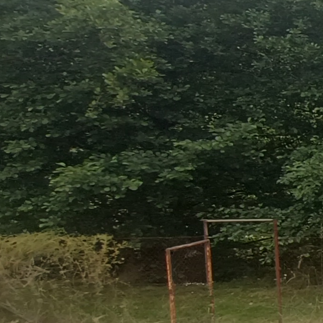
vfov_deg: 25.3
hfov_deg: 15.3
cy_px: 205
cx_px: 760
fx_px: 718
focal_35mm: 68
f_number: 2.2
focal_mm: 1.66
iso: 50
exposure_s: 1/305
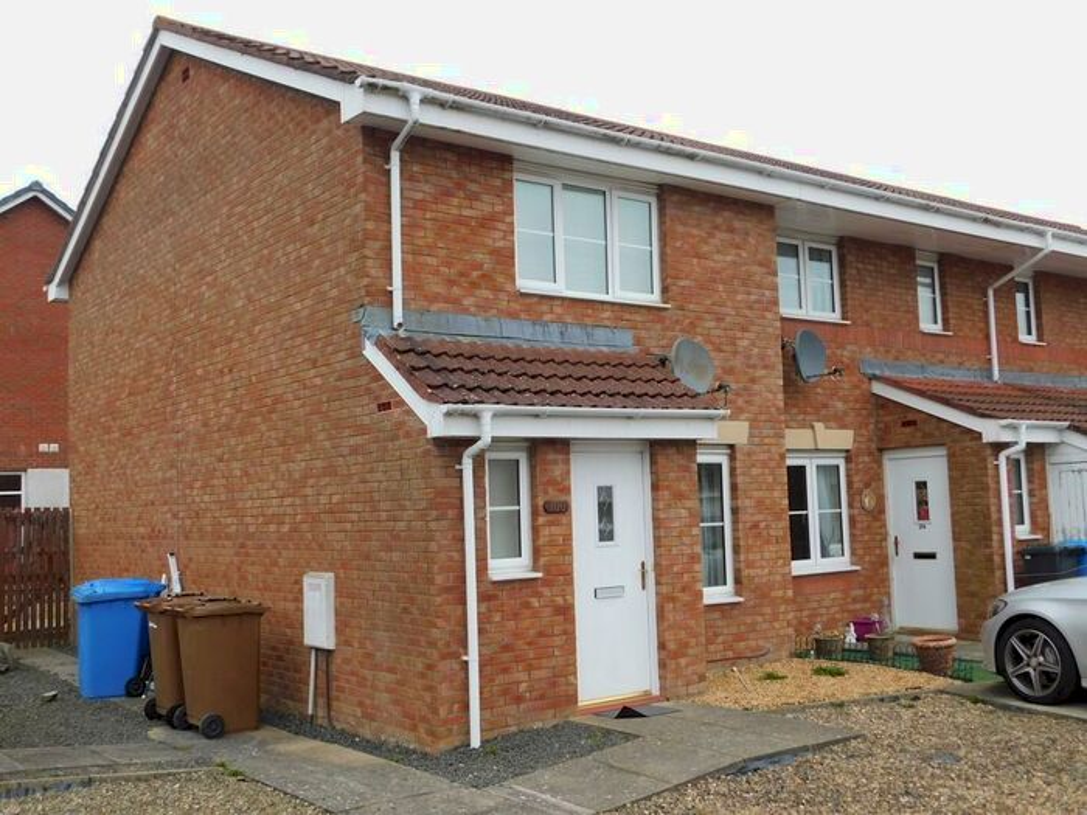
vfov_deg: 39.7
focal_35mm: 36
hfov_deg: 51.4
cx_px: 544
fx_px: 1130
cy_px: 408
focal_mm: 6.3
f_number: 3.5
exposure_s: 1/160
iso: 125
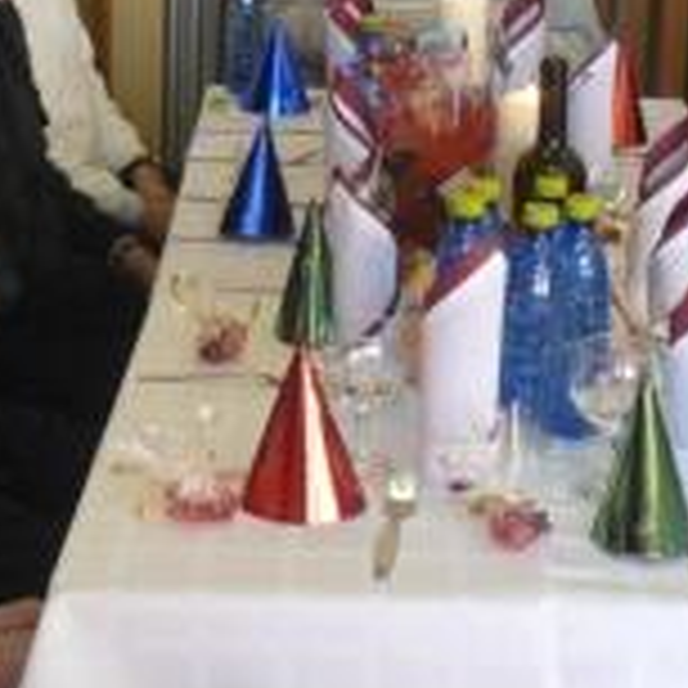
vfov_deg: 18.6
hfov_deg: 18.6
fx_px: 2091
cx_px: 468
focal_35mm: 93
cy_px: 198
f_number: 2.8
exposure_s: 1/30
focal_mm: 6
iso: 125
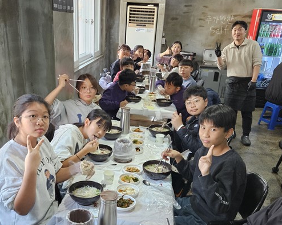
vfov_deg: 56.8
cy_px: 114
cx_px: 128
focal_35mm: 25
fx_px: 209
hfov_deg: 68.0
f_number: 1.8
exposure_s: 1/172
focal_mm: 5.4
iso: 640
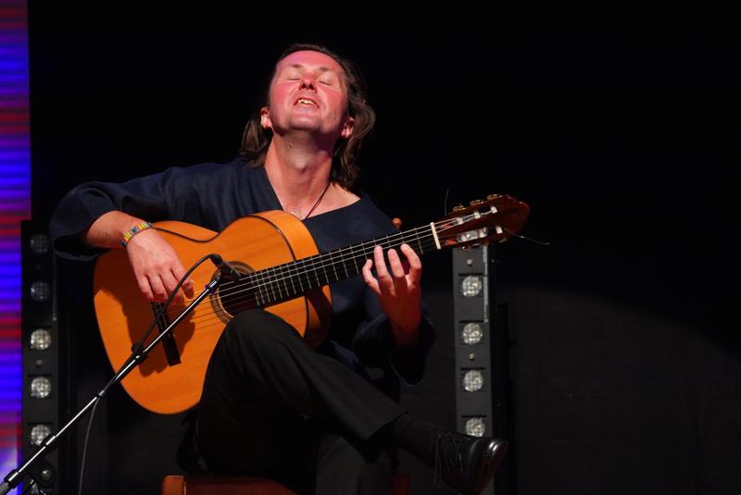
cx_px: 370
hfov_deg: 6.9
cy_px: 248
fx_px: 6119
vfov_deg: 4.6
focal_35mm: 297
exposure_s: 1/320
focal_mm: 297
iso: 8000
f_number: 5.6
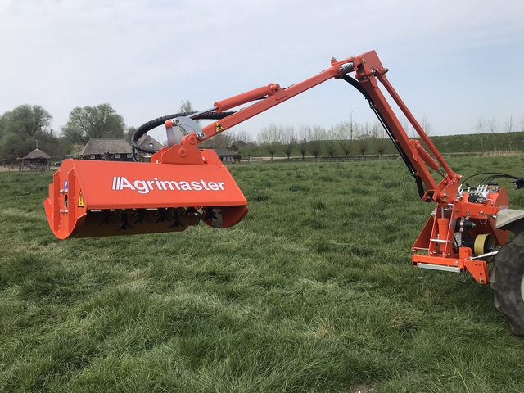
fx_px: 424
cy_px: 196
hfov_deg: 63.4
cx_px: 262
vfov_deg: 49.7
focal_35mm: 28
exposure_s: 1/1842
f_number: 1.8
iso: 20
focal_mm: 3.99
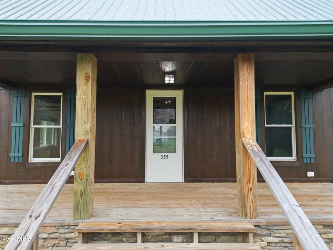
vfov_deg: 56.8
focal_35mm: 24
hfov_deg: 71.6
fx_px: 231
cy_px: 125
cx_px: 166
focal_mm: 6.7
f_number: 1.7
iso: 100
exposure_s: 1/800
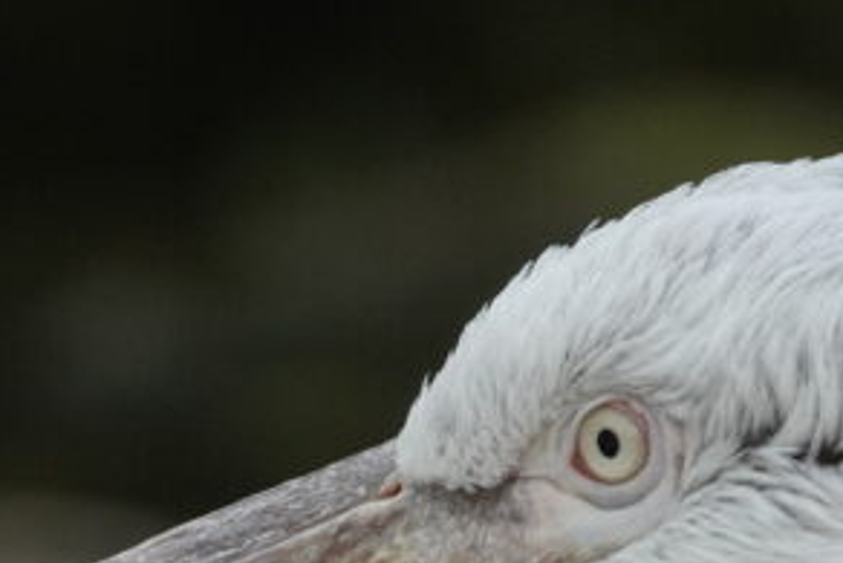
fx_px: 42686
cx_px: -81
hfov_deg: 1.1
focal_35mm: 1822
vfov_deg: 0.8
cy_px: 865
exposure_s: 1/1250
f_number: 8
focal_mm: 346.2
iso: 1000
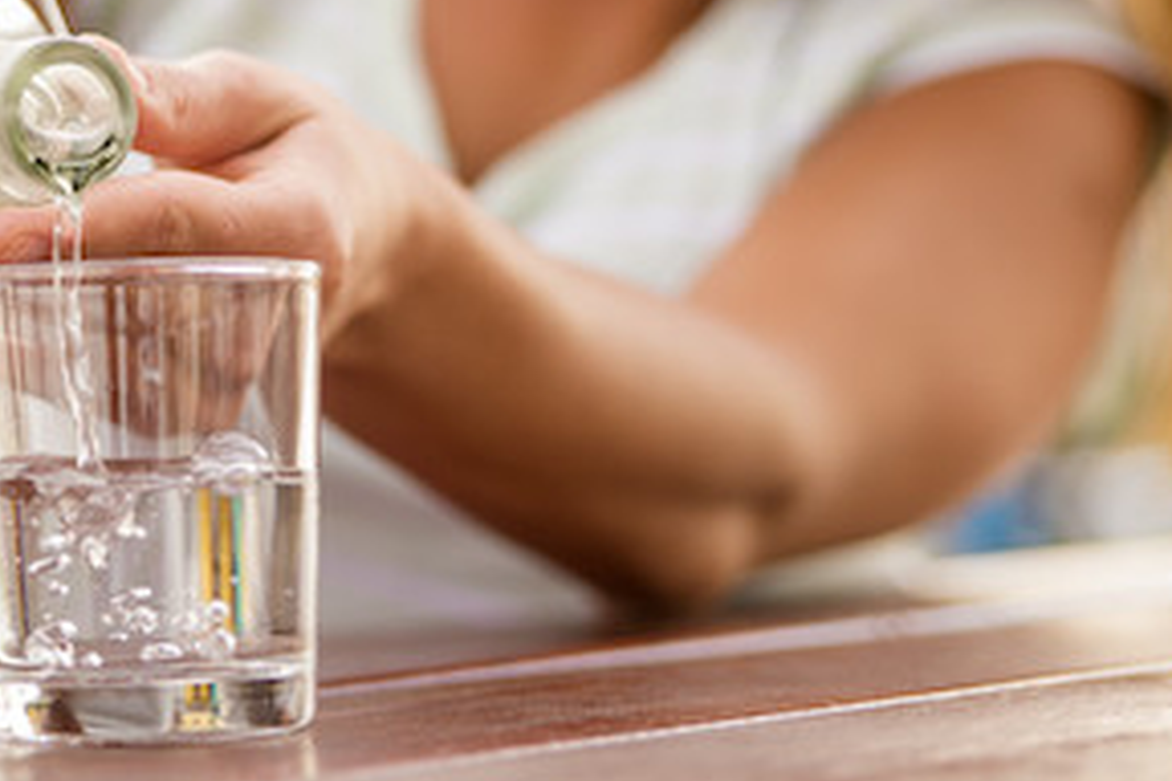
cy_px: 71
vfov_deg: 9.1
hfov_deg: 13.5
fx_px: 4916
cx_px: 102
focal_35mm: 151
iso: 320
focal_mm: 75
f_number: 3.5
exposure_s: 1/250
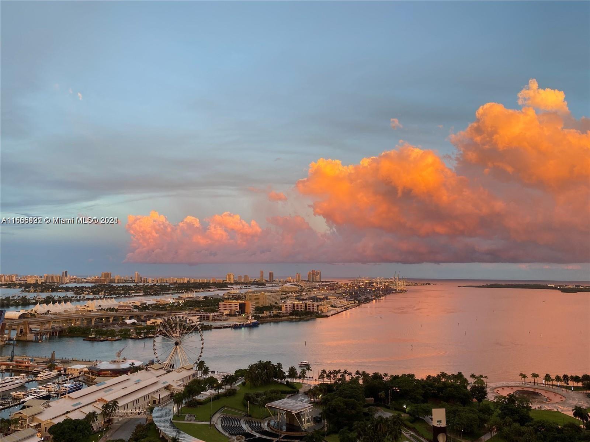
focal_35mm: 26
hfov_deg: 67.3
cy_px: 221
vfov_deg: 53.1
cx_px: 295
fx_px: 443
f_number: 1.8
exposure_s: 1/121
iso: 64
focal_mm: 4.25
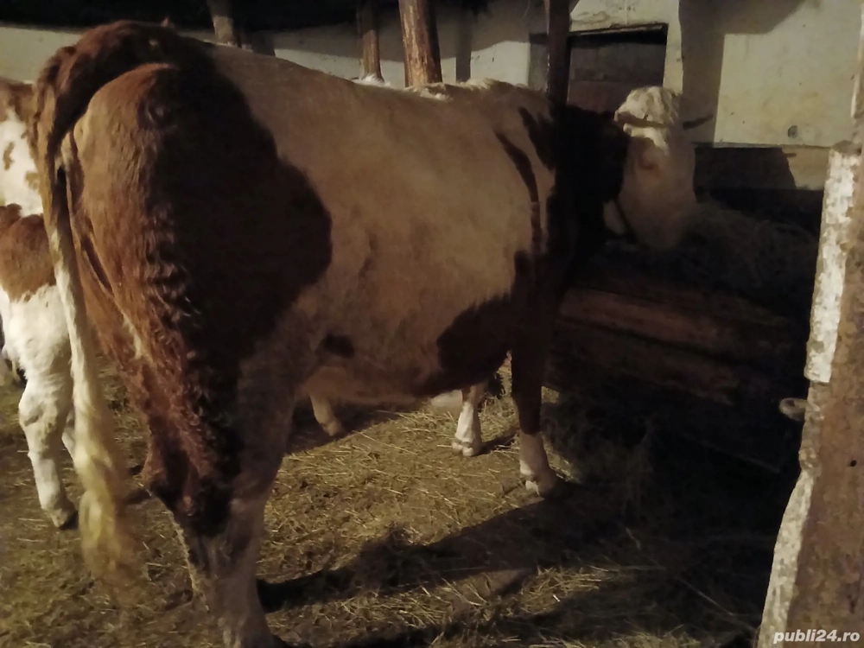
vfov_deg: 53.1
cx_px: 432
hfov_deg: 67.3
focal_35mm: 26
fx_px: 649
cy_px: 324
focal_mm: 3.98
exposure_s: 1/10
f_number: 1.8
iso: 2500
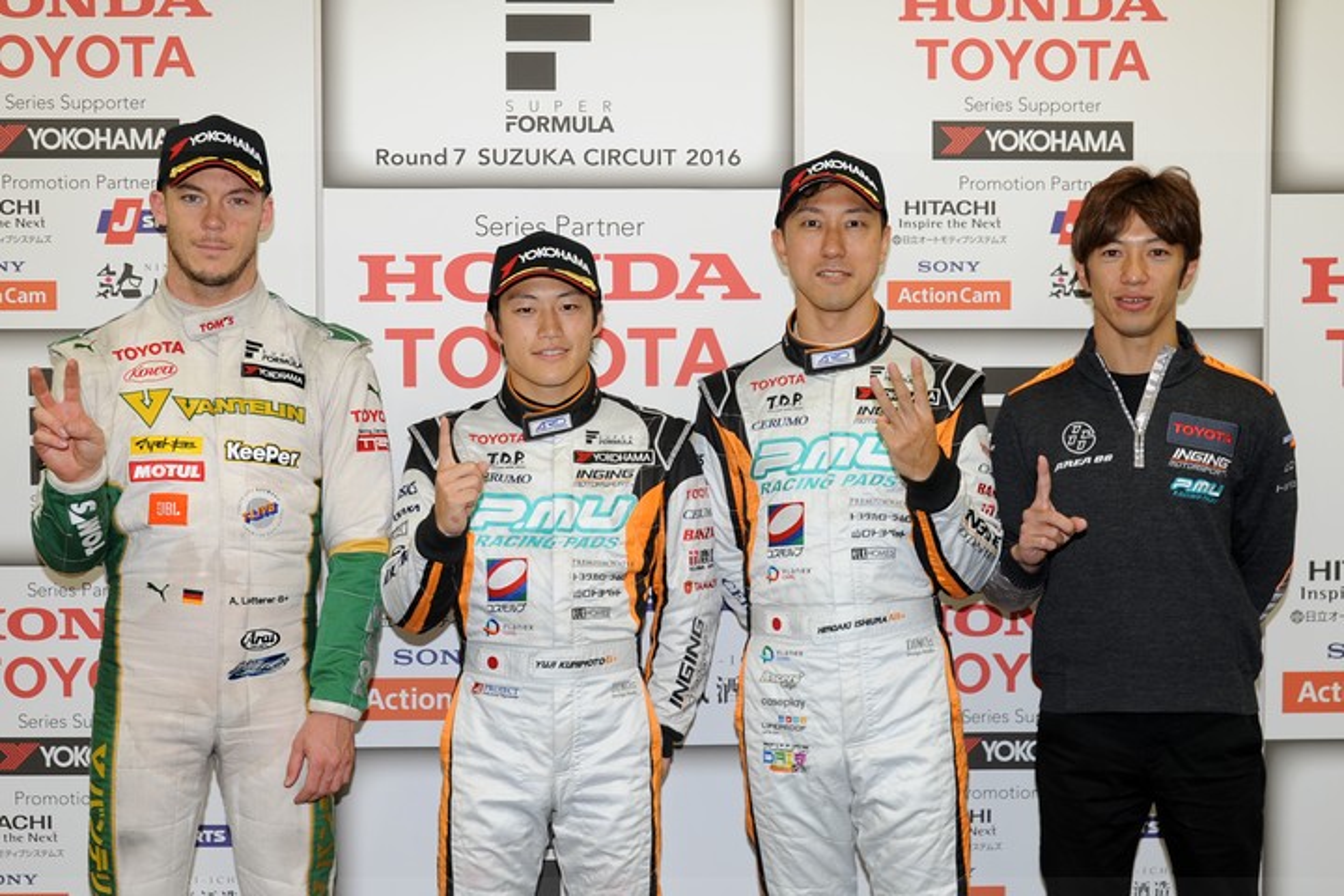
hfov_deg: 48.5
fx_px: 1493
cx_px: 672
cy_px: 448
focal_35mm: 40
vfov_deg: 33.4
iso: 800
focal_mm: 40
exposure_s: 1/60
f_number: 6.7
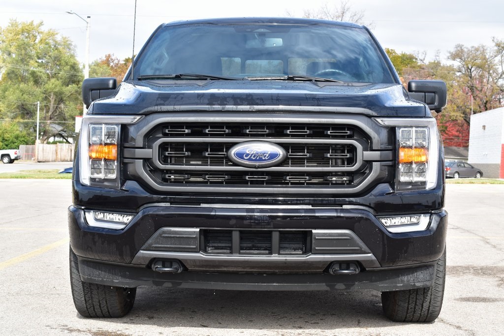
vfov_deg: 21.6
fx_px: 882
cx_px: 252
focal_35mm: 63
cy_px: 168
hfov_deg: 31.9
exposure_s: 1/250
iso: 400
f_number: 10
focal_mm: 42
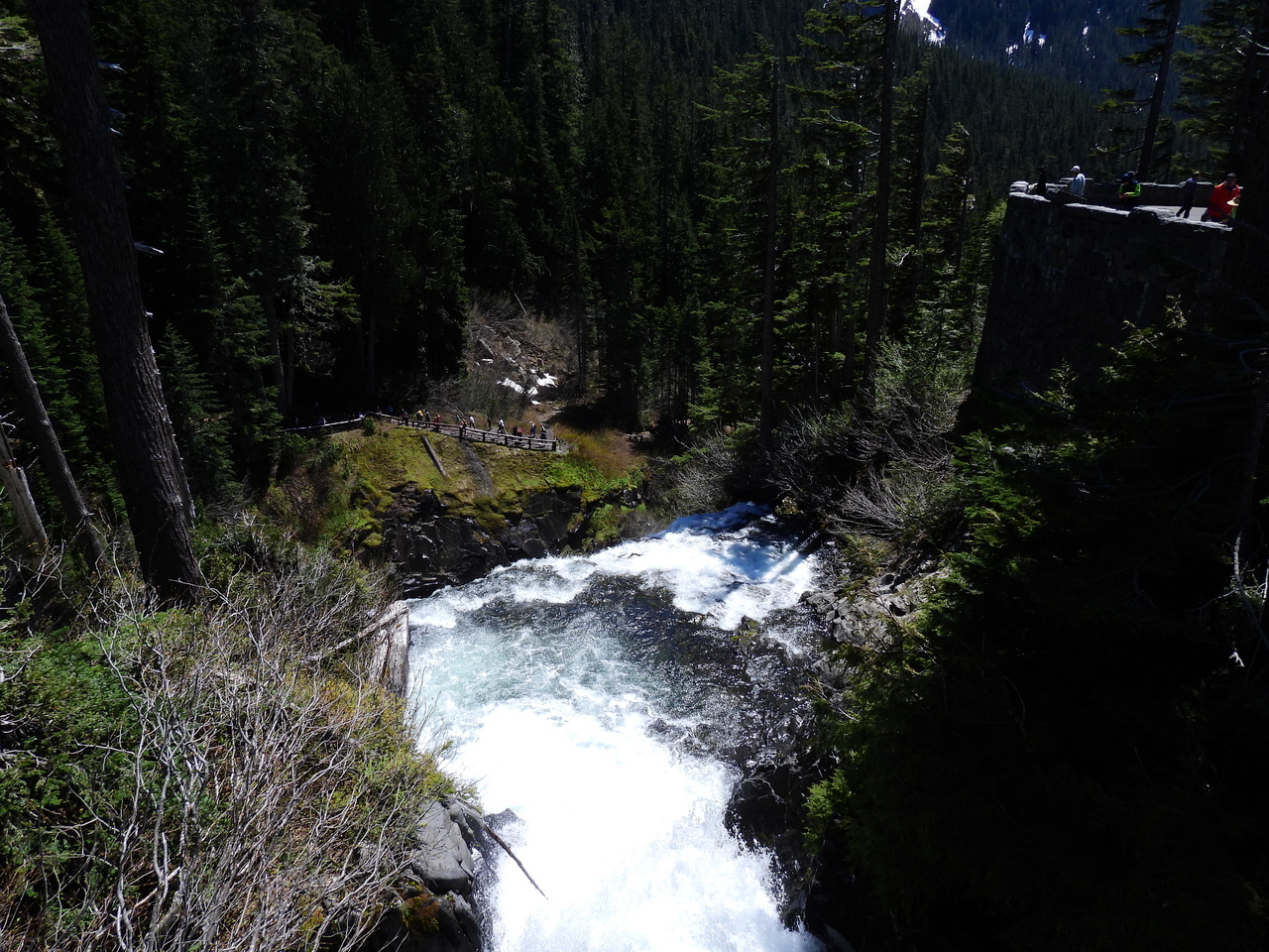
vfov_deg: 56.8
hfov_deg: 71.6
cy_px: 476
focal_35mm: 24
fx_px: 880
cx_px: 634
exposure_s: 1/1600
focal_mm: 4.3
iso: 100
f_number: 2.8
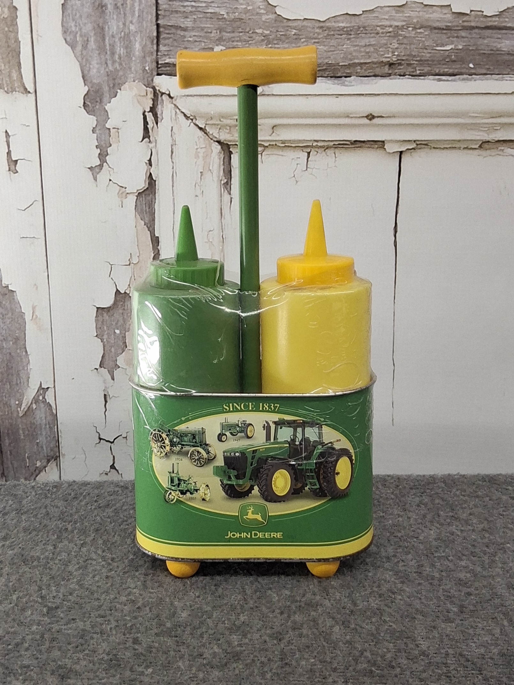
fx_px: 495
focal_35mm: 25
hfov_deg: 54.9
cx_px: 257
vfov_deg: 69.4
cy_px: 342
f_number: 2
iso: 200
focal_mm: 3.08
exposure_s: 1/120
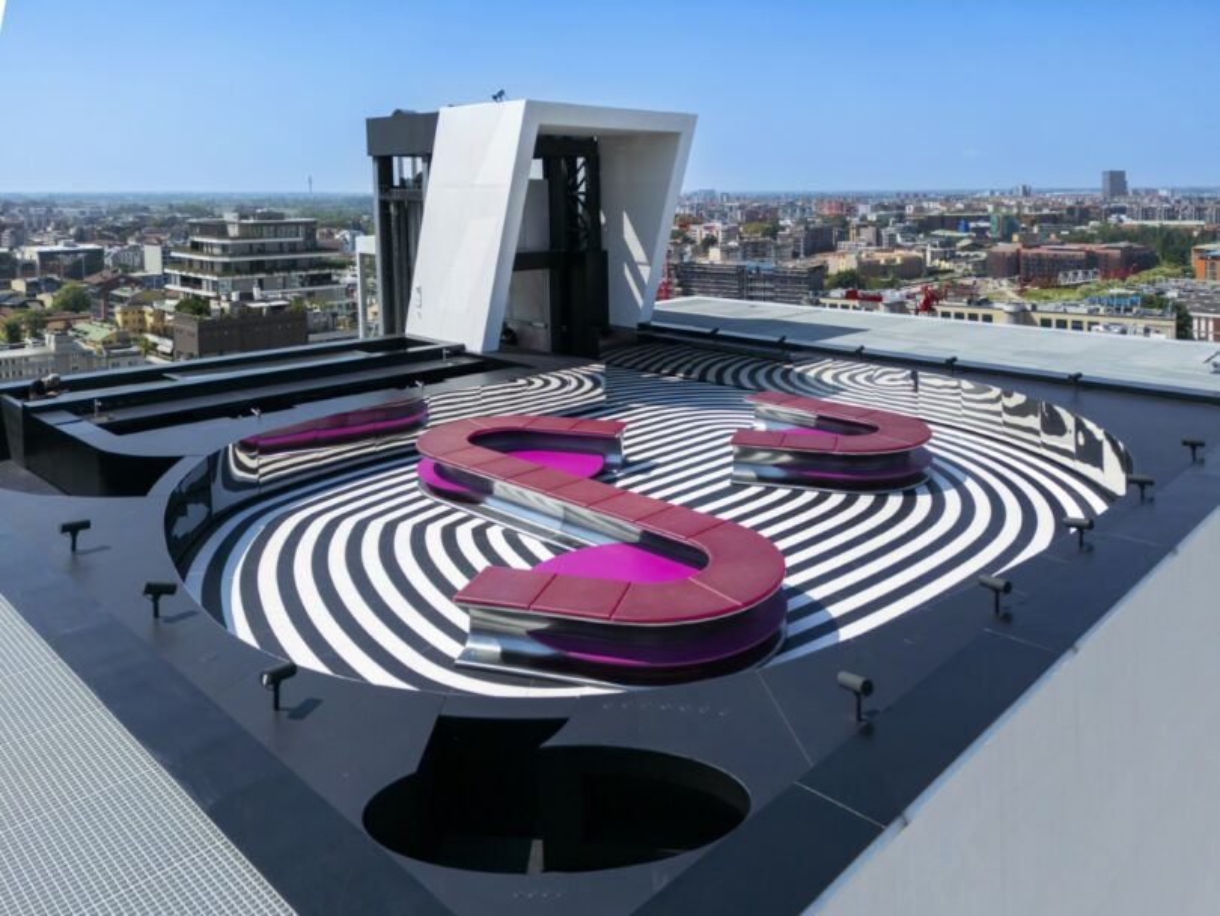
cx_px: 610
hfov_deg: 71.6
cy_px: 458
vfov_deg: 56.8
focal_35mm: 24
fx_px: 846
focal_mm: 6.72
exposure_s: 1/4000
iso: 200
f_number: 1.7
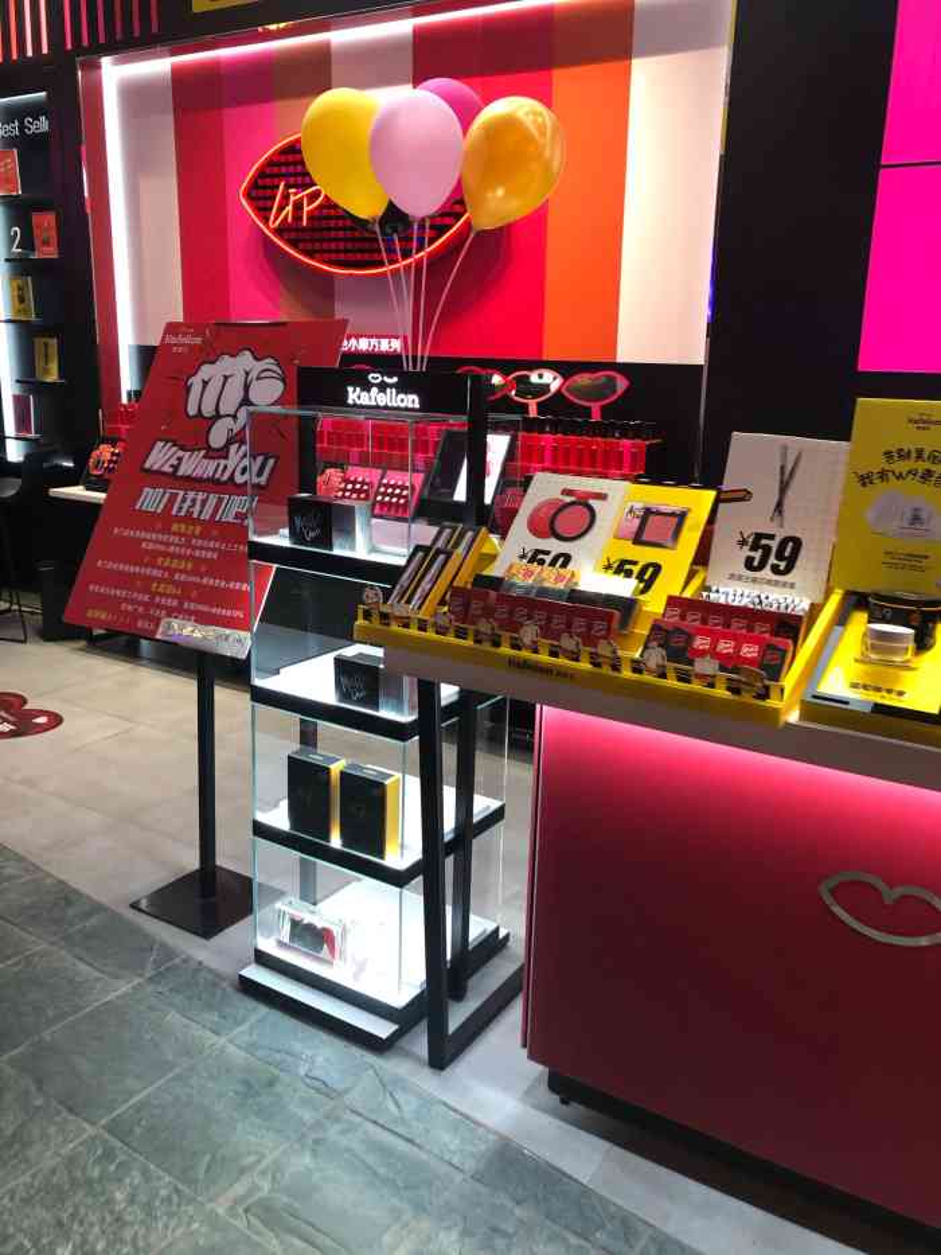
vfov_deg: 63.4
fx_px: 1015
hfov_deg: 49.8
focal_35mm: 28
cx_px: 470
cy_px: 628
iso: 32
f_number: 1.8
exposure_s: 1/33
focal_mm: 4
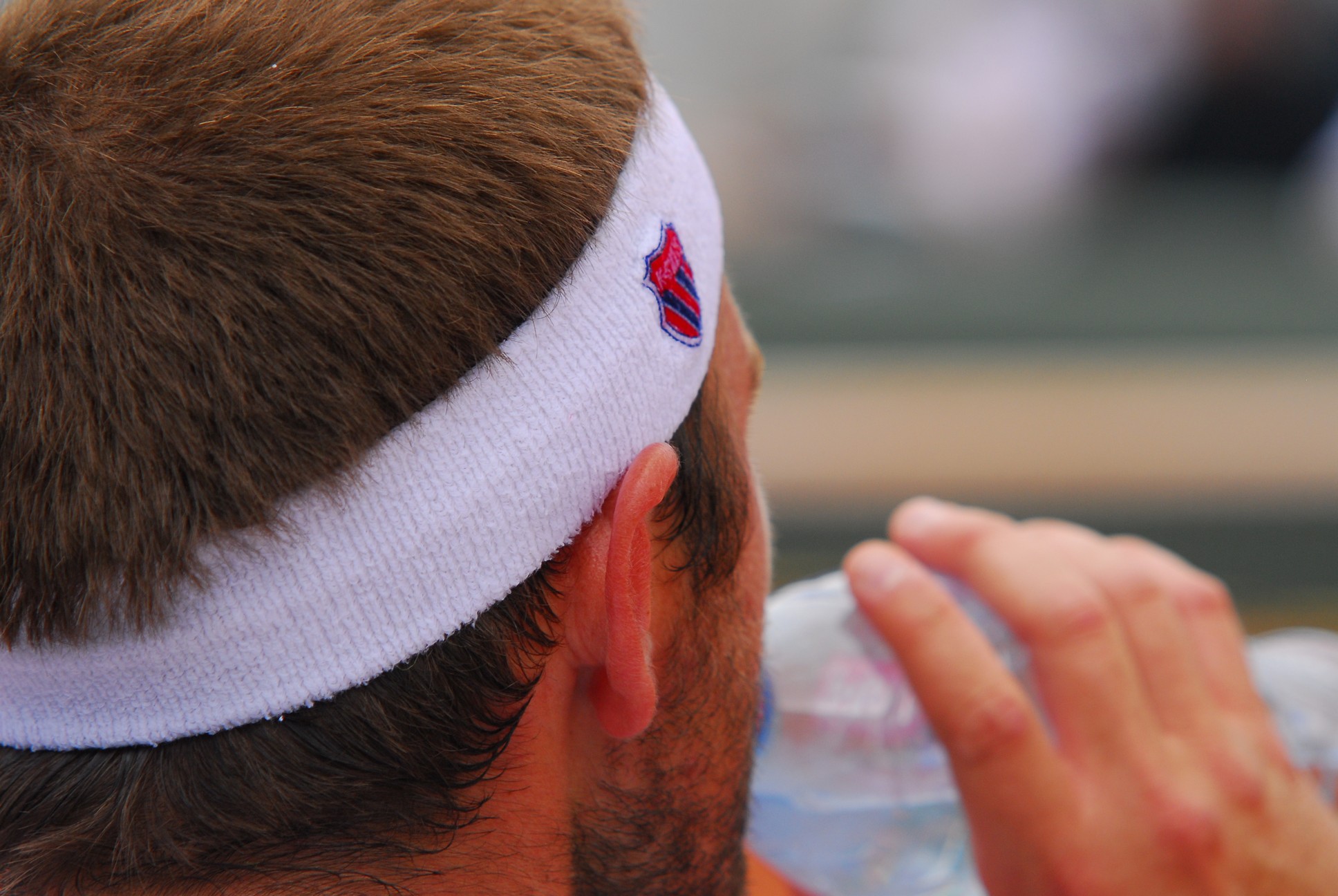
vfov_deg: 5.7
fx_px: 8931
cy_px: 448
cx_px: 669
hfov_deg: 8.6
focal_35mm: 240
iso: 320
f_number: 5
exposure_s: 1/800
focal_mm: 160
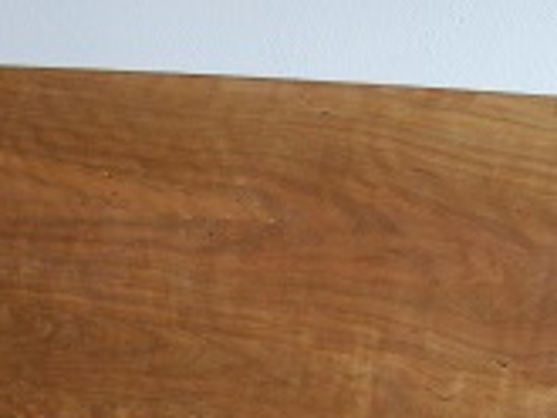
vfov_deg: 16.1
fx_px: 1401
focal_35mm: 87
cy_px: 541
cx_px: 209
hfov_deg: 22.4
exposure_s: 1/6
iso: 80
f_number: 2.9
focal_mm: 5.7
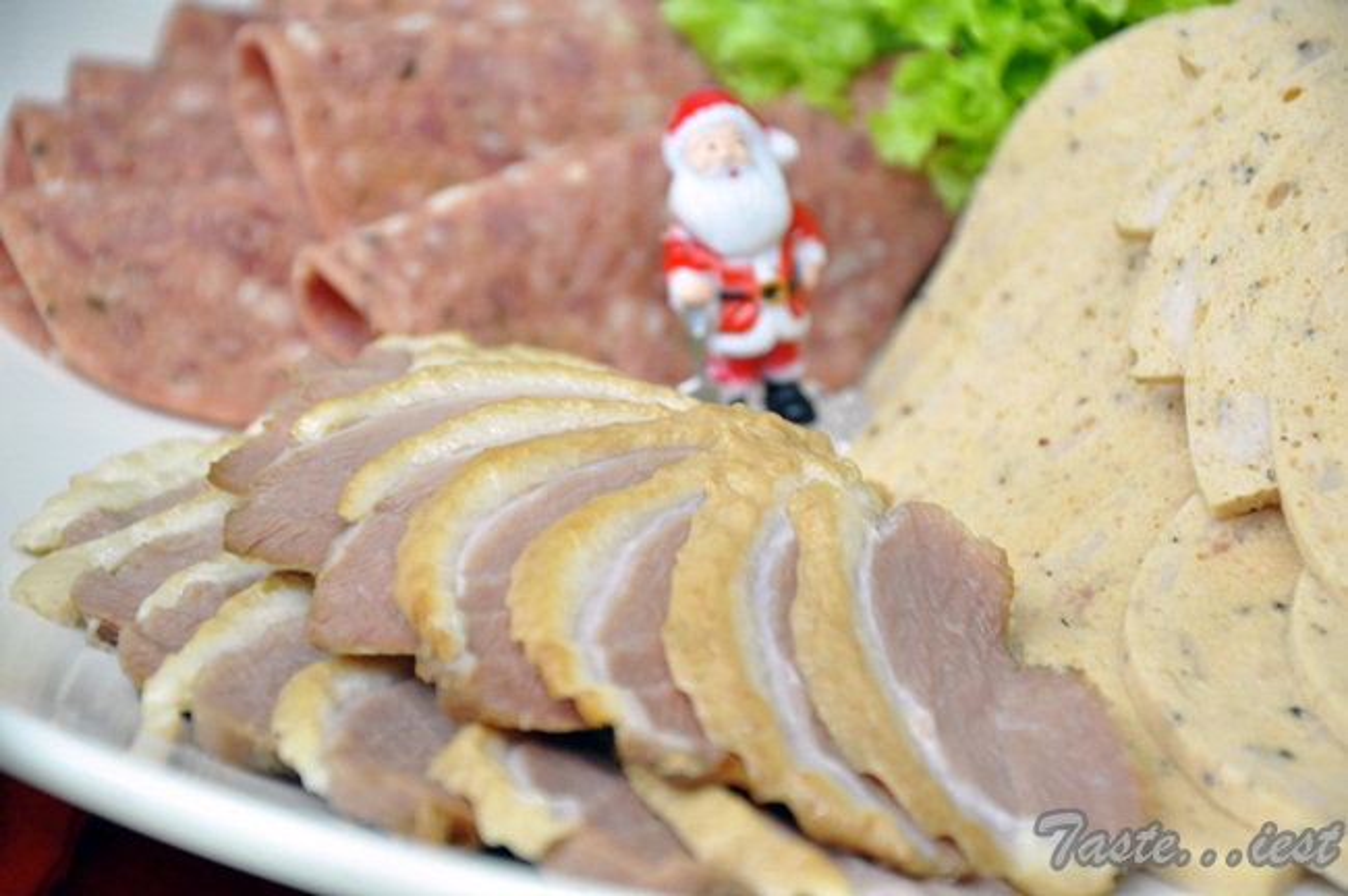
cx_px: 674
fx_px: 5891
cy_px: 448
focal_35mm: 158
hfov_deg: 13.1
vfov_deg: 8.7
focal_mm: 105
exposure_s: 1/60
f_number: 5.6
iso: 500
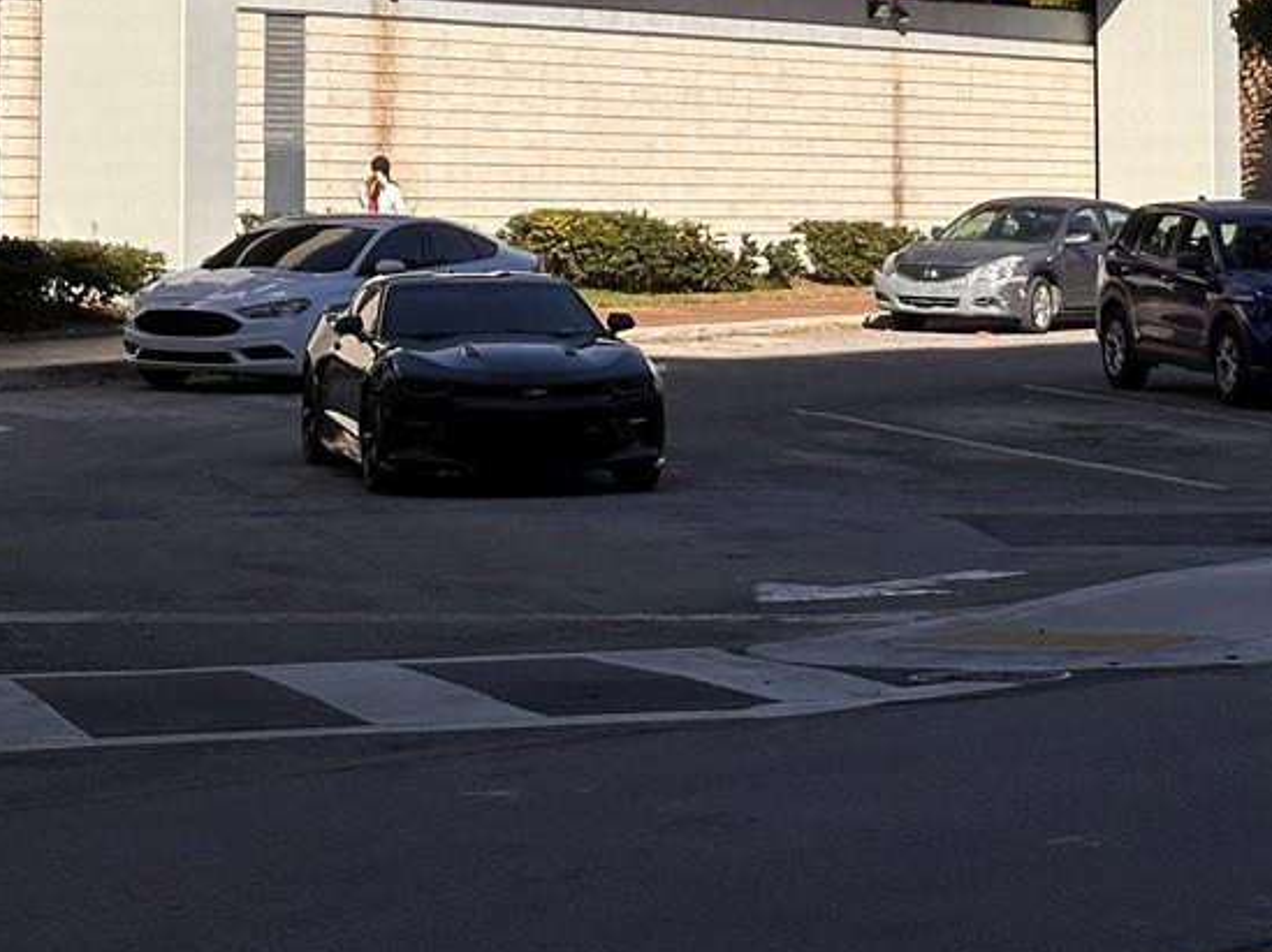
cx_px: 843
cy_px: -338
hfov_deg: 14.1
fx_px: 5141
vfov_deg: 10.3
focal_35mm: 140
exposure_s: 1/5263
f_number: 1.78
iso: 64
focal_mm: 6.86
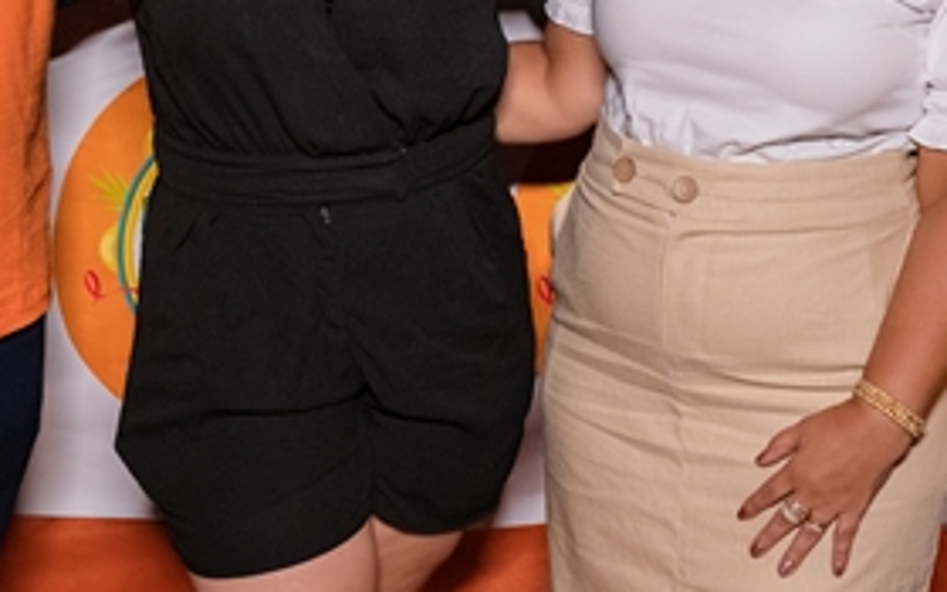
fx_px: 2503
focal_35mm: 97
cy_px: 7
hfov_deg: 21.4
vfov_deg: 13.3
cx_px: 614
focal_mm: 24
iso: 2500
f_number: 2.8
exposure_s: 1/400
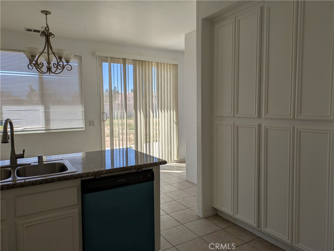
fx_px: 241
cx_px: 167
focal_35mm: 25
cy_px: 126
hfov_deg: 69.4
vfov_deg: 54.9
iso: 42
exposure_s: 1/846
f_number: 1.89
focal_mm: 5.43
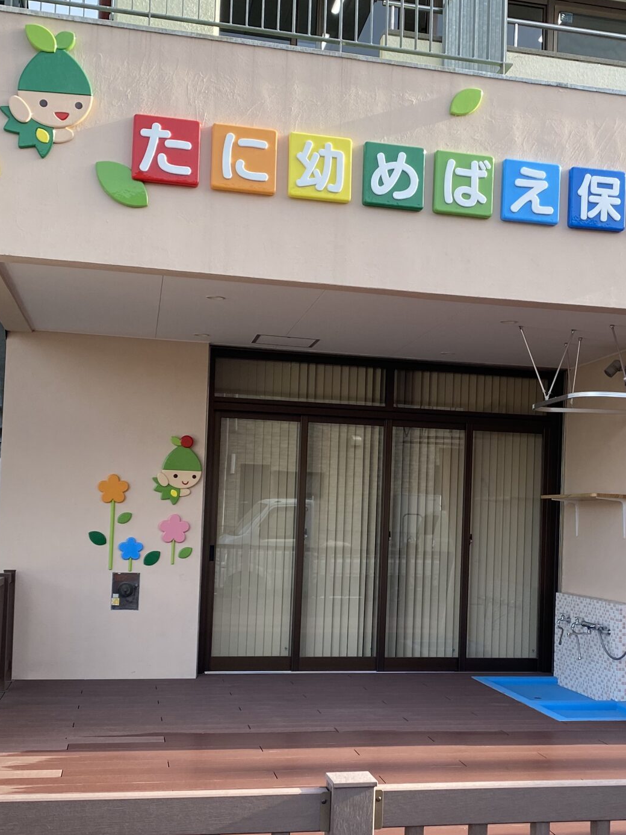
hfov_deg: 29.9
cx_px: 445
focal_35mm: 48
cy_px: 488
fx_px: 1158
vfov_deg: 39.5
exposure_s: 1/630
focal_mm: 4.25
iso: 32
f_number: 1.8
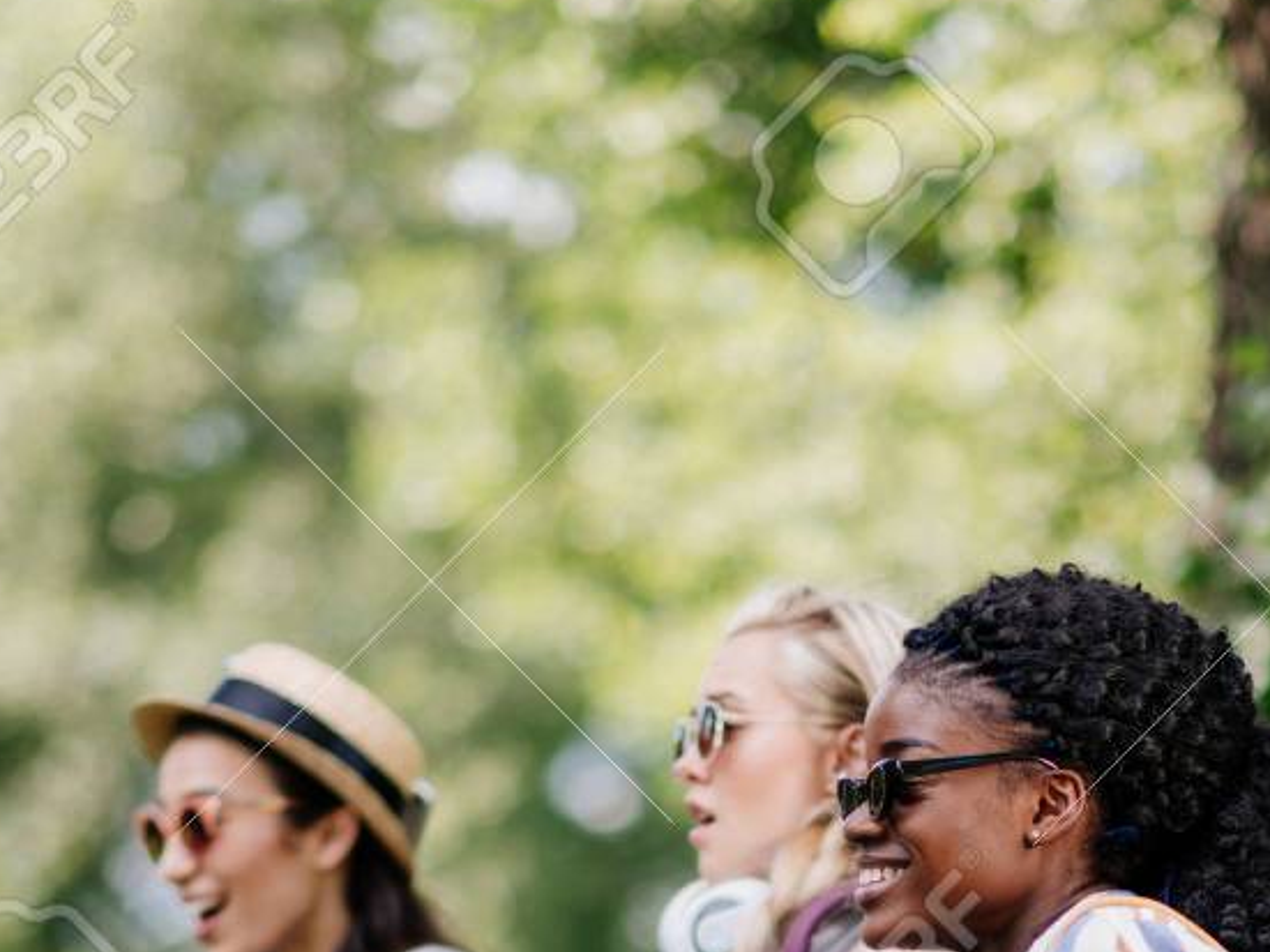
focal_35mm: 193
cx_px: 778
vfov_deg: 7.6
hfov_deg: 10.2
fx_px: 7079
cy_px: 1427
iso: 100
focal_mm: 85
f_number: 1.6
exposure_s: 1/1000
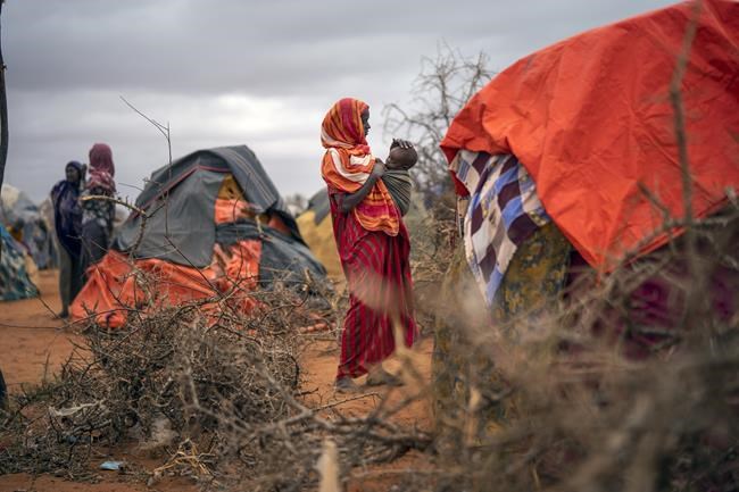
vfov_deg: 27.0
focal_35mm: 50
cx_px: 370
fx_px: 1026
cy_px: 246
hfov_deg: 39.6
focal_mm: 50
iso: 100
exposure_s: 1/4000
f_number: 1.4
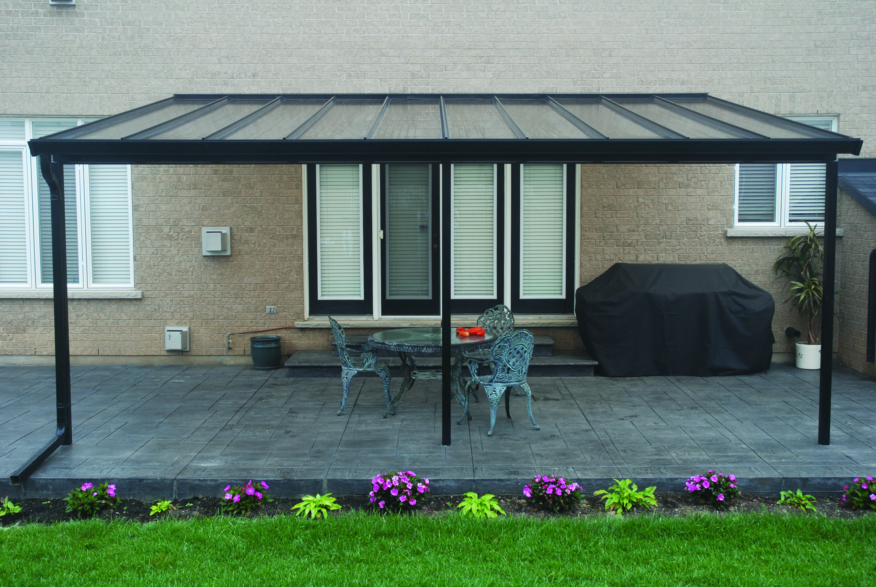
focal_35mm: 44
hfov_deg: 44.9
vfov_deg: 30.9
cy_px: 294
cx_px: 438
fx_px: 1060
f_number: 5.6
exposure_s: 1/125
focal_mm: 29
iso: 160
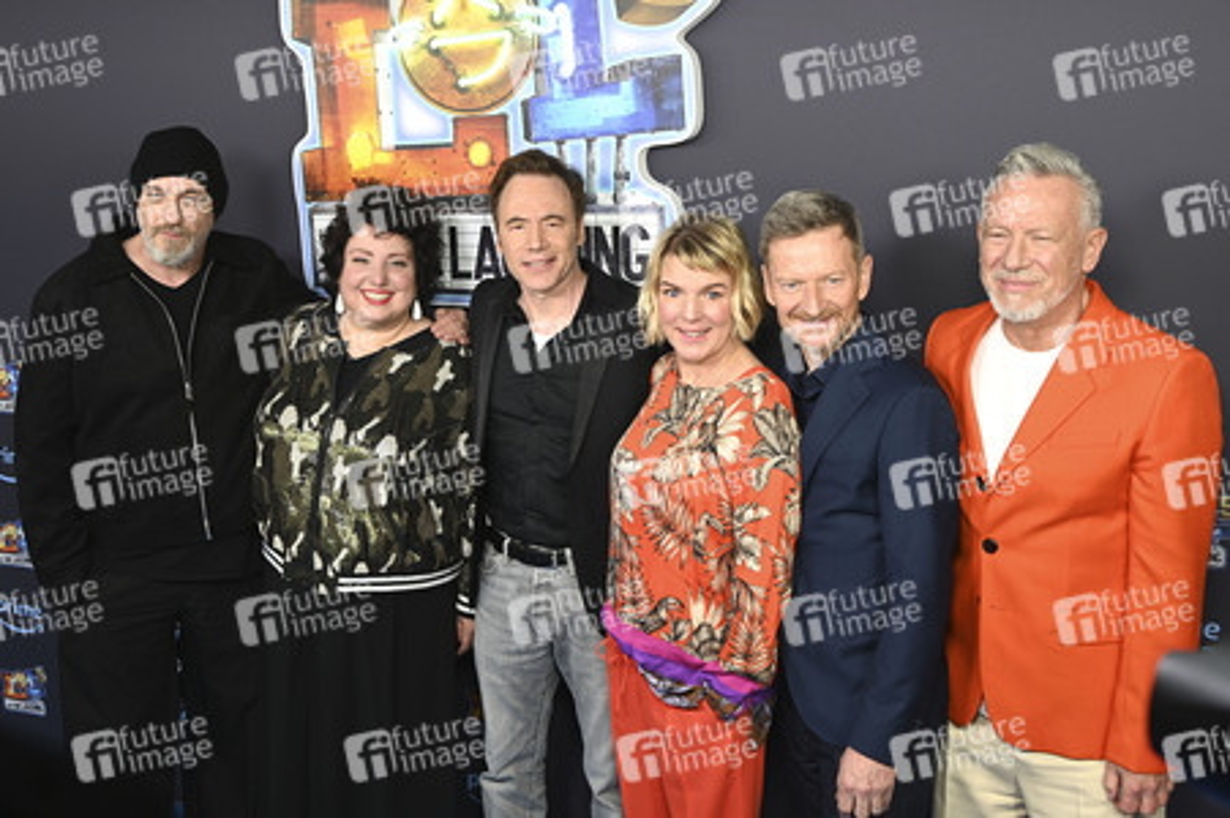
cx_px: 615
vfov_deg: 35.0
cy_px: 409
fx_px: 1297
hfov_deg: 50.7
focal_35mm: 38
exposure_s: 1/160
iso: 320
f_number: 5
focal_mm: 38
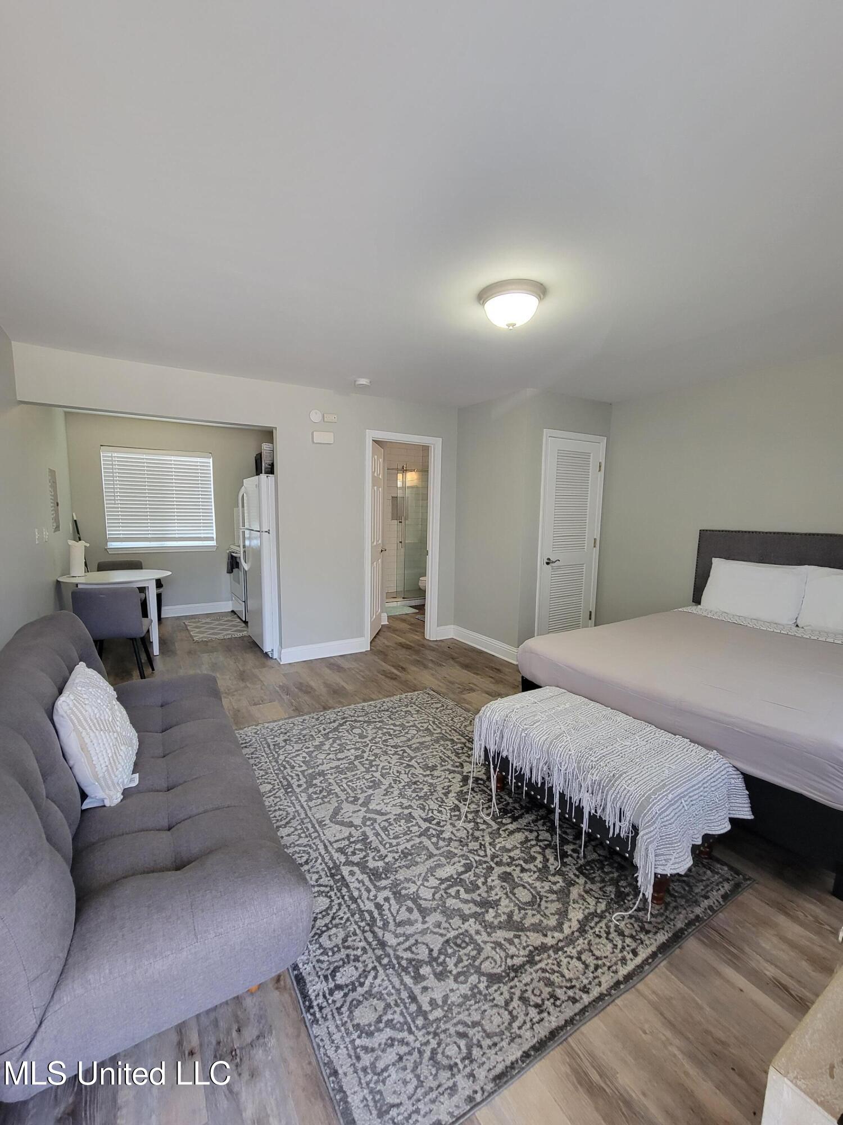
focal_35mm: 13
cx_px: 422
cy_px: 562
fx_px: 422
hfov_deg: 89.9
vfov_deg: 106.2
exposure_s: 1/60
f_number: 2.2
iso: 200
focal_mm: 2.2
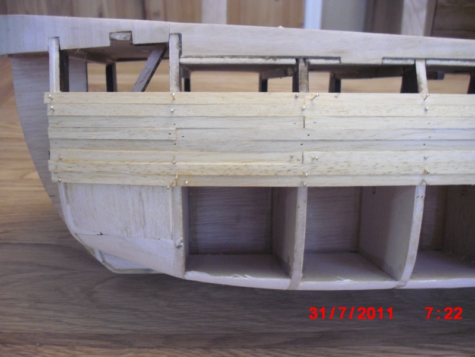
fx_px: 521
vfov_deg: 37.7
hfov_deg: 49.0
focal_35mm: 38
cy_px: 178
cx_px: 238
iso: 200
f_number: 2.8
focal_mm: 6.2
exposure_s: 1/13
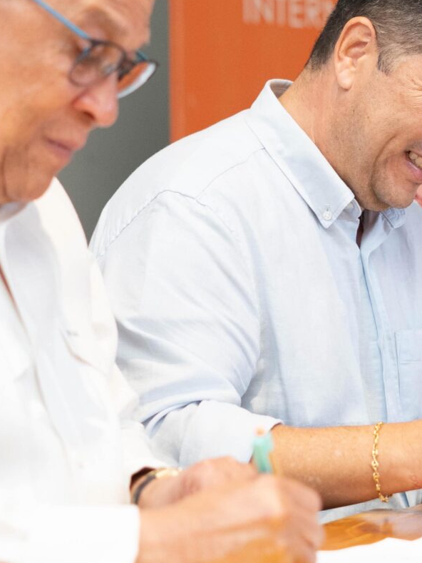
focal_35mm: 156
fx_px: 2535
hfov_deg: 9.5
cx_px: 361
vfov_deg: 12.6
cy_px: 132
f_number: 2.2
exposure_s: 1/100
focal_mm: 50
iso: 1250
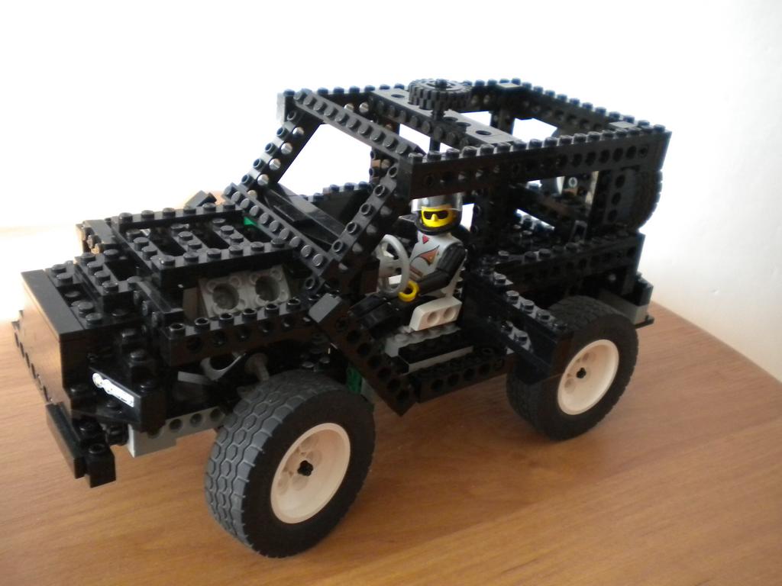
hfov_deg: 52.6
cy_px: 293
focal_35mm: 35
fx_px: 791
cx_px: 391
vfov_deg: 40.7
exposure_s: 1/143
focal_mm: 6.3
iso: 400
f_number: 3.1
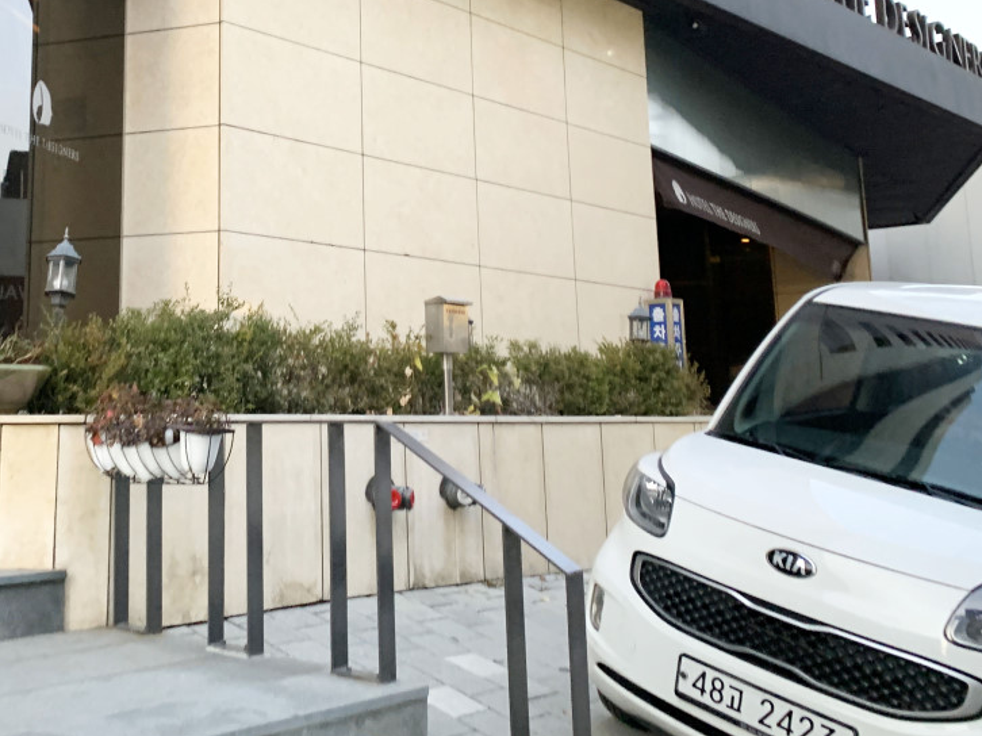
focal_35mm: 43
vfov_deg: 33.1
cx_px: 271
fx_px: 1219
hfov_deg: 42.8
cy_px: 203
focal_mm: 4.25
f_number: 1.8
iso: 200
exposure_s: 1/60
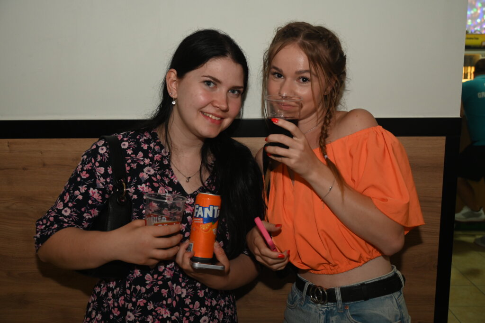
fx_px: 485
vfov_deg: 36.8
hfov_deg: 53.2
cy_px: 162
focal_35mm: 36
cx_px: 242
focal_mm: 36
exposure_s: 1/60
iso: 2000
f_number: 4.8
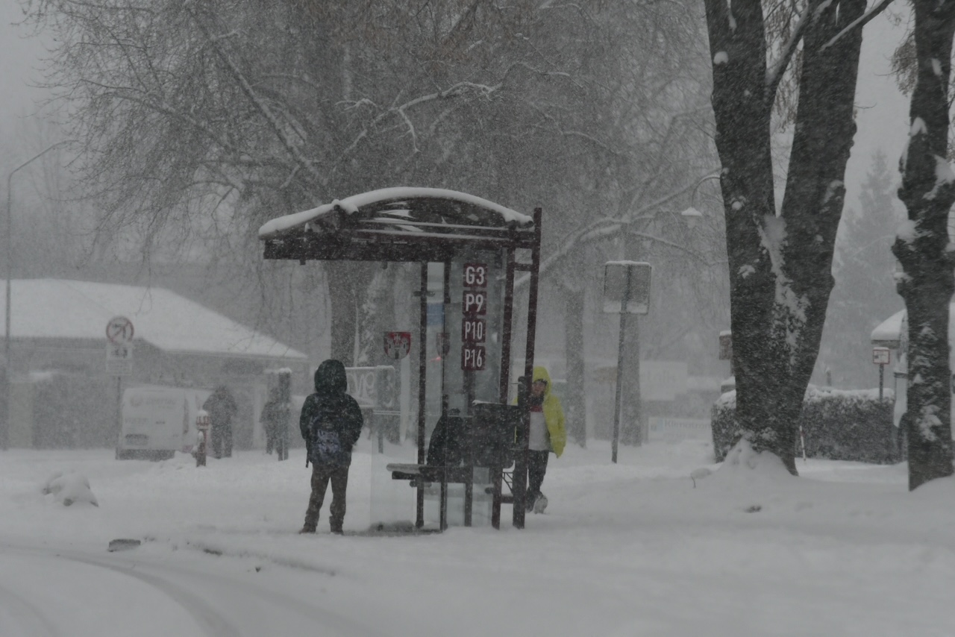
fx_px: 5757
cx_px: 478
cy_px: 318
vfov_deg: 6.3
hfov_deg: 9.5
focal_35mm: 217
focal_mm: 145
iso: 400
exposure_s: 1/1000
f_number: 4.5
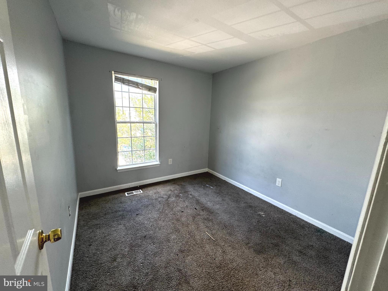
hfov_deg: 102.1
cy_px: 146
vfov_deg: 85.7
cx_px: 194
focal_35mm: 14
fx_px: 157
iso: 100
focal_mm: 2.22
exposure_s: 1/99
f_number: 2.2
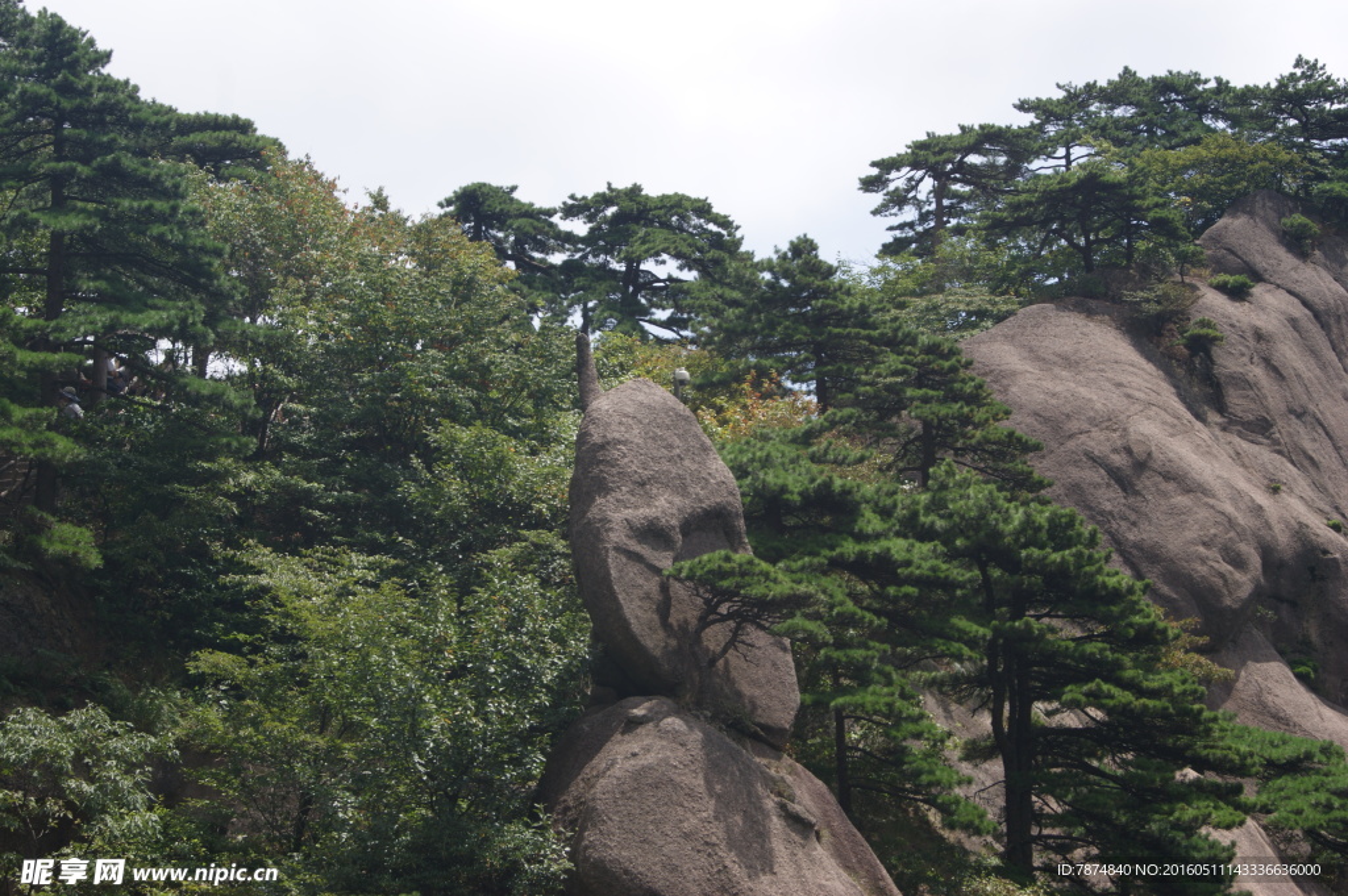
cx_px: 674
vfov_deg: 16.5
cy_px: 448
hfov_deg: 24.6
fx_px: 3087
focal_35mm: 82
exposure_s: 1/125
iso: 100
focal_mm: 55
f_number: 9
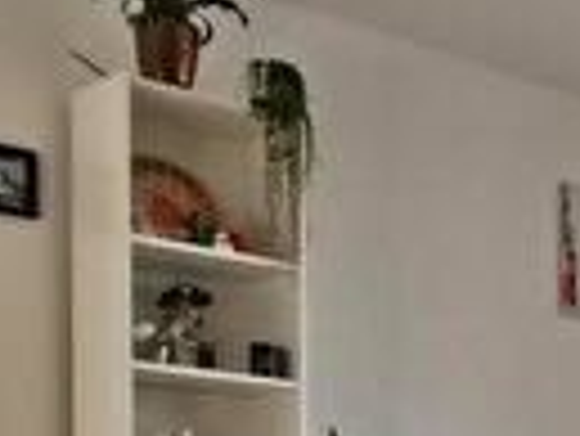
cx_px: 1124
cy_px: 623
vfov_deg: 15.8
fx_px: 1459
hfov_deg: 17.2
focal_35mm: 87
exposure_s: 1/177
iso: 50
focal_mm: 2.35
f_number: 2.2
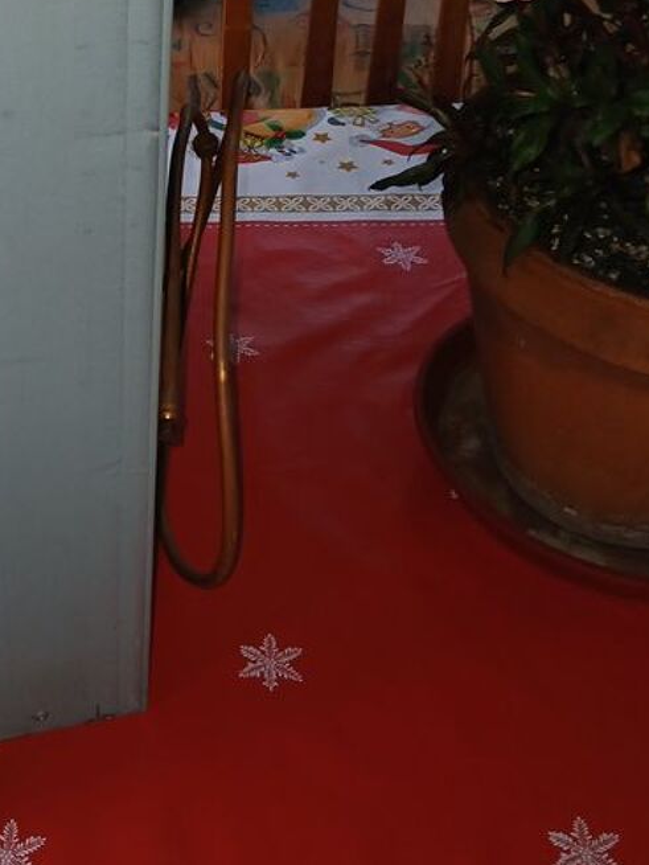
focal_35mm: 53
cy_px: 228
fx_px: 1324
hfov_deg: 26.8
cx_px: 100
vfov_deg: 35.4
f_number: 1.8
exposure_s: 1/50
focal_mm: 3.98
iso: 64
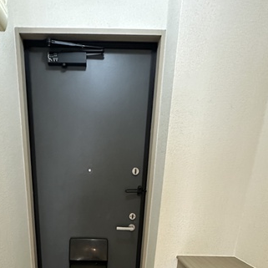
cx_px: 95
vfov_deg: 50.1
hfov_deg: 58.1
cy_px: 256
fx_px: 236
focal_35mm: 27
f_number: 2.2
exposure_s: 1/50
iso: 1000
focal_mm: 2.22
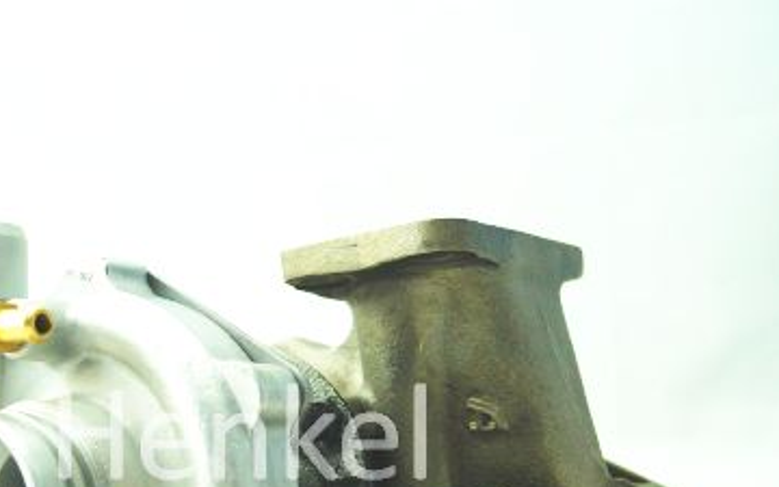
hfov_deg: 33.1
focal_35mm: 61
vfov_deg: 20.9
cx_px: 243
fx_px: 1295
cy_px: 430
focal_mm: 24
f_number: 4
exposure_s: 1/160
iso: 160
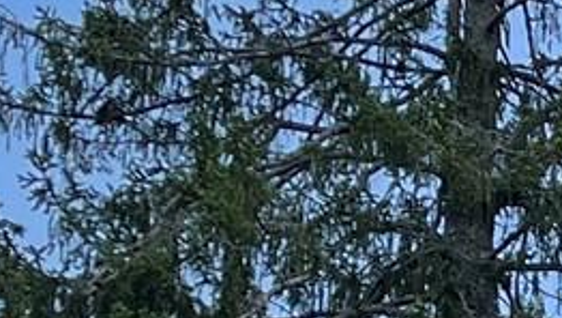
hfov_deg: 8.9
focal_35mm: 221
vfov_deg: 5.4
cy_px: 705
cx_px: 1317
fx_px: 3297
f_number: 1.6
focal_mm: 4.2
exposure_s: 1/3125
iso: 32
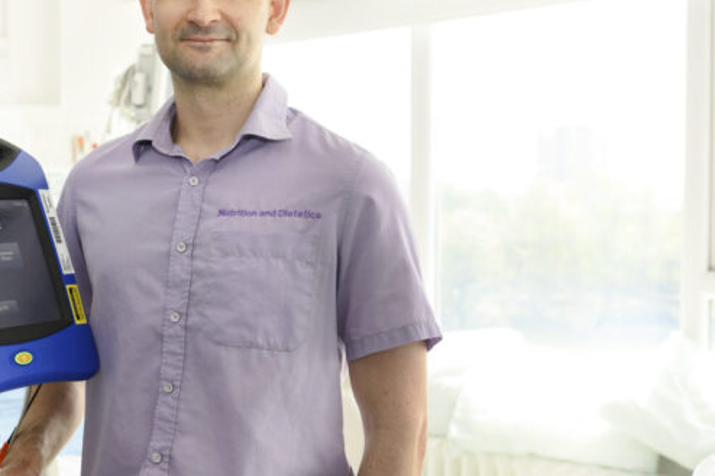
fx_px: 1231
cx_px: 104
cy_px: 250
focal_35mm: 62
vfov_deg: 21.9
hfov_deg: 31.2
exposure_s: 1/100
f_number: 4
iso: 250
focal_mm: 34
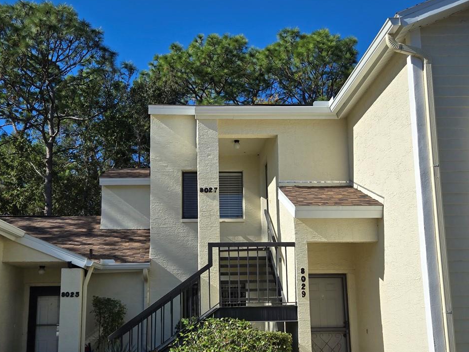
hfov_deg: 47.8
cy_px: 228
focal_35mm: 39
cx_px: 216
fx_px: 528
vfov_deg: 36.5
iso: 25
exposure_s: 1/2180
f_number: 1.8
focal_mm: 5.4
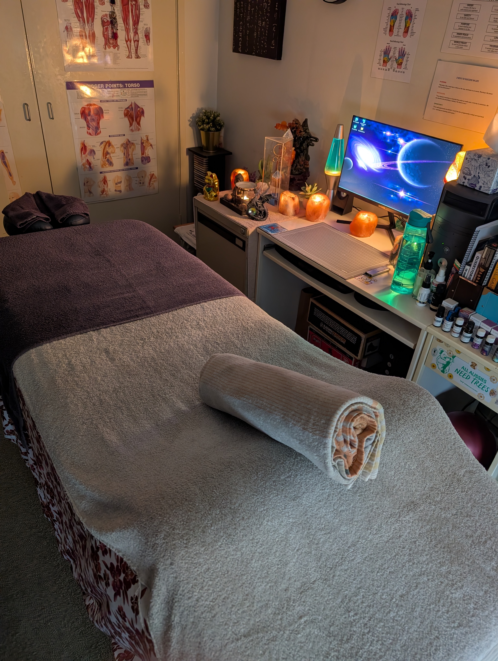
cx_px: 249
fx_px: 459
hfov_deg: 56.9
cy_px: 330
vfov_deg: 71.5
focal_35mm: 24
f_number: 1.68
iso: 289
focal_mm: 6.9
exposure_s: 1/25
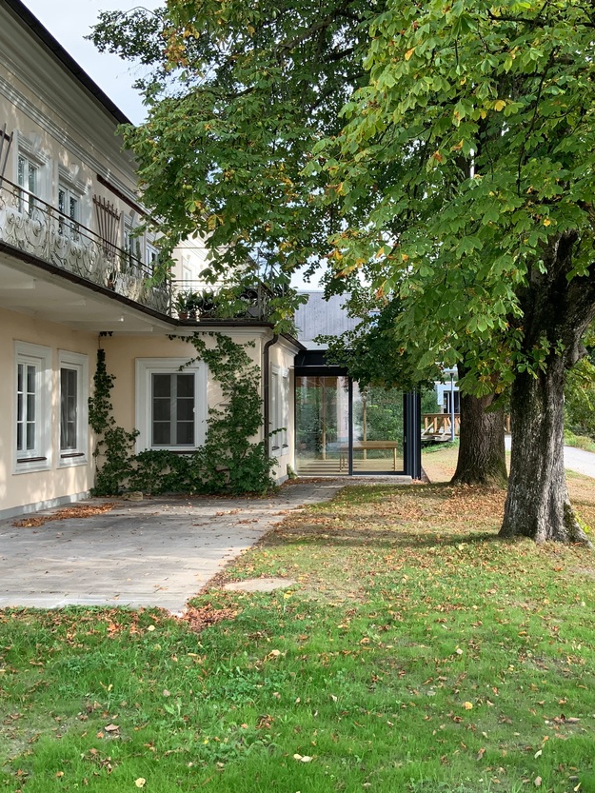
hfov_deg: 36.5
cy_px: 398
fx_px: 894
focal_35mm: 39
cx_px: 383
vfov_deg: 47.9
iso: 16
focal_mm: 3
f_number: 1.8
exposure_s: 1/305
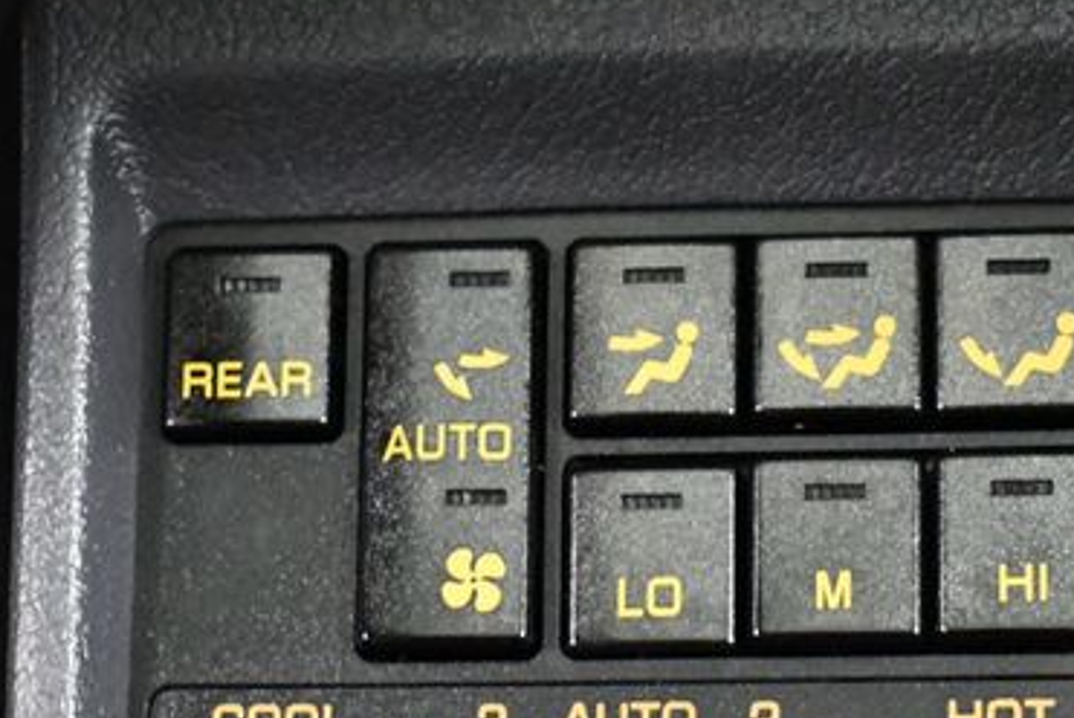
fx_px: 3911
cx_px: 666
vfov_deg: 10.5
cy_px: 538
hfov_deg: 15.6
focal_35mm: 131
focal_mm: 38
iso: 11400
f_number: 4.8
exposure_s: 1/60
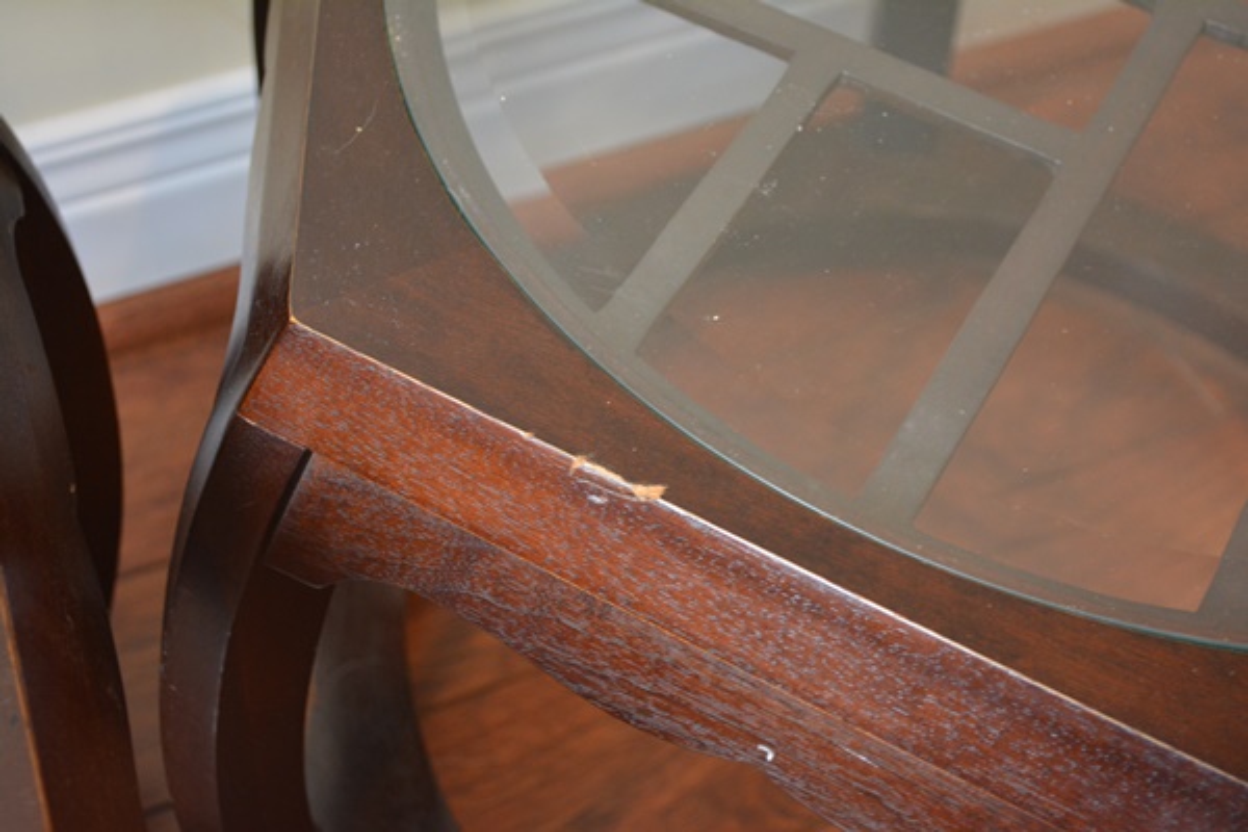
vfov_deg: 22.6
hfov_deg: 33.4
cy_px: 416
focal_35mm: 60
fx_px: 2080
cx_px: 624
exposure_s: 1/30
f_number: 5.3
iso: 1600
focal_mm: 40
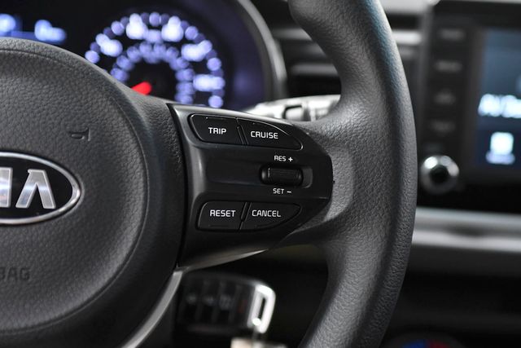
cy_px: 174
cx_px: 260
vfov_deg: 18.9
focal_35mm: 72
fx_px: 1042
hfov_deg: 28.1
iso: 2500
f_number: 3.5
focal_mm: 48
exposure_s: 1/160
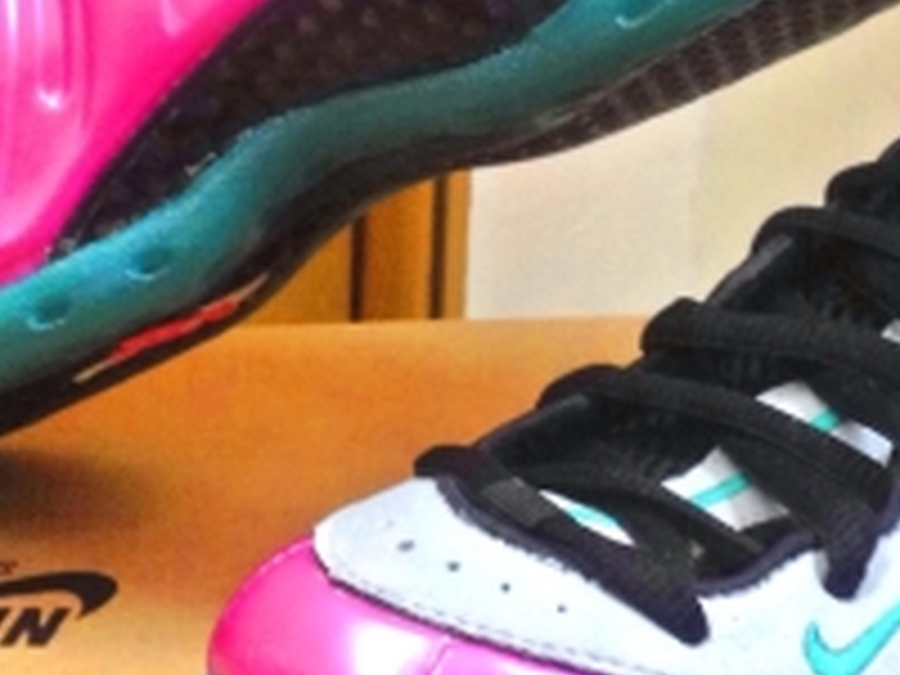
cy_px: 232
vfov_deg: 14.1
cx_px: 675
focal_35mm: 105
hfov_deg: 18.6
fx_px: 2730
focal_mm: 4.28
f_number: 2.4
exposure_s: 1/20
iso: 100
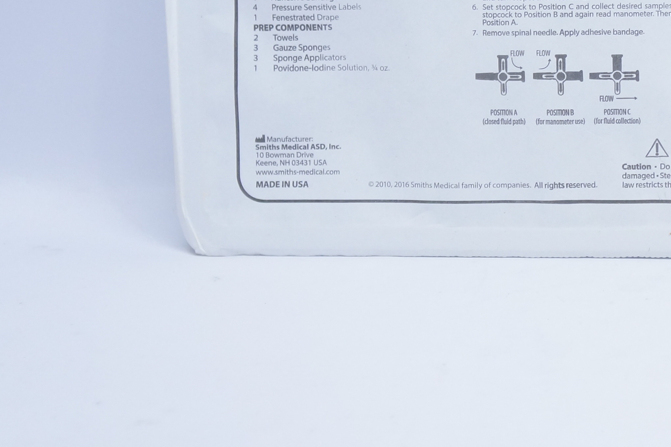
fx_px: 1621
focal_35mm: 87
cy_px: -4
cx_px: 729
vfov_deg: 15.4
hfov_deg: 22.2
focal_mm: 24
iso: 800
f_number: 4
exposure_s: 1/160
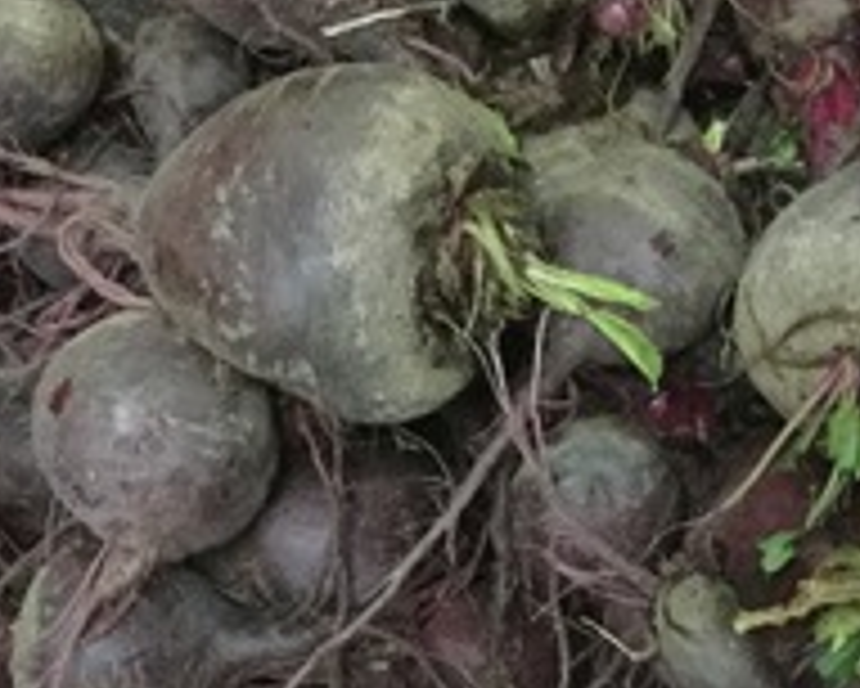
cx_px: 774
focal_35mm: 95
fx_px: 2419
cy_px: 351
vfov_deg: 16.2
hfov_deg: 19.8
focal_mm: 3.3
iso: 800
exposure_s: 1/17
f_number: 2.4
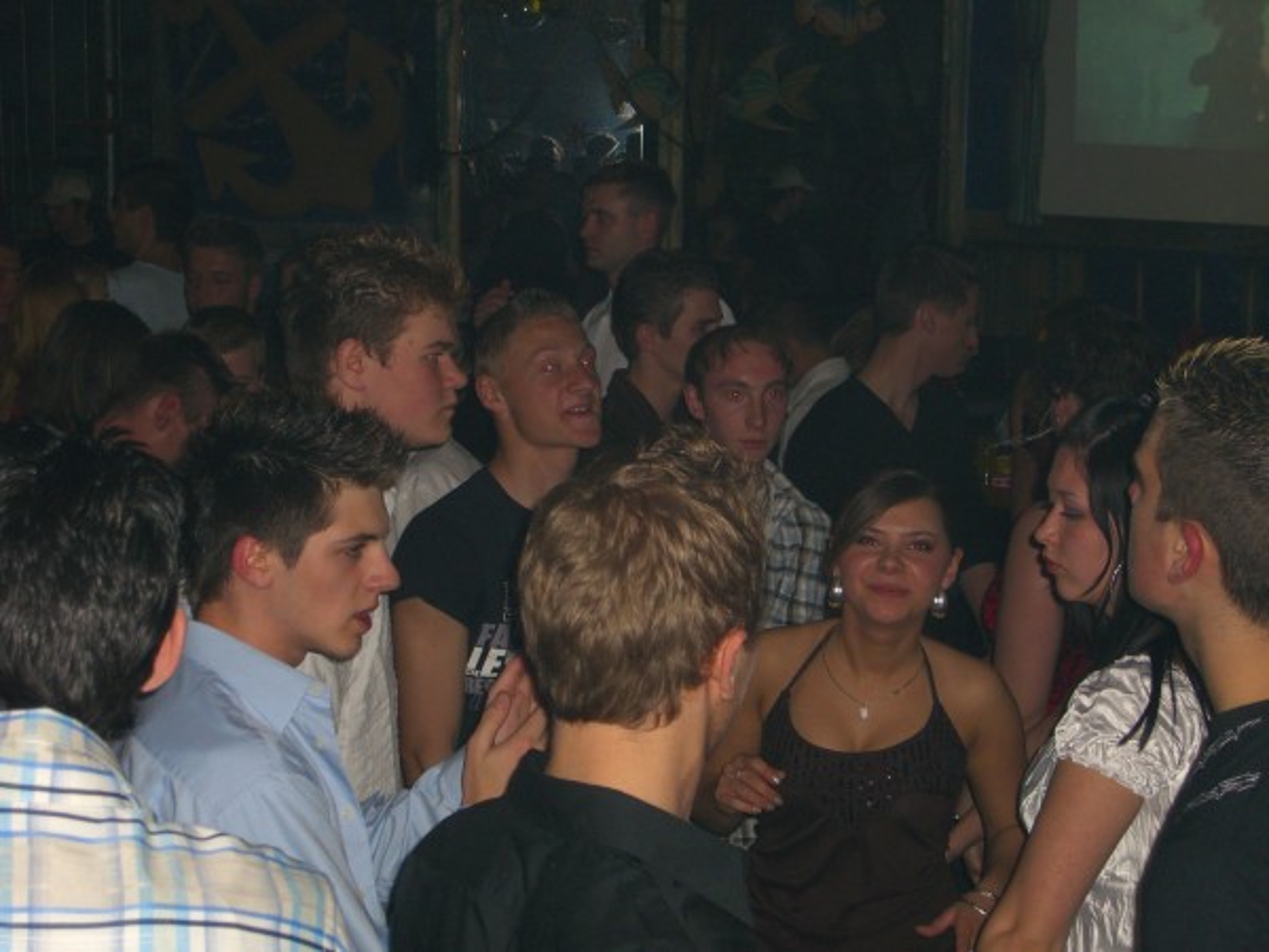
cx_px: 634
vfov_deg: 21.6
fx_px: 2493
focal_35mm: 68
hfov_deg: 28.6
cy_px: 476
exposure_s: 1/60
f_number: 4
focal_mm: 14.2
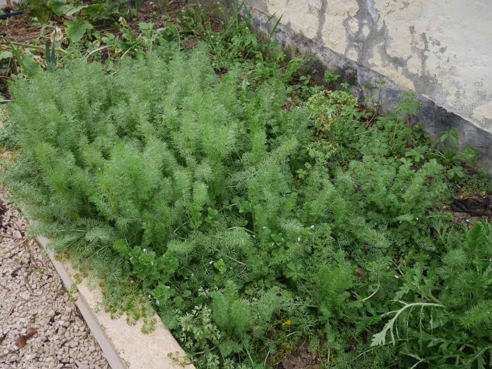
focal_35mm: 34
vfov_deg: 41.8
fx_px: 483
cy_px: 184
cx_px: 246
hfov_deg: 53.9
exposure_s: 1/60
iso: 250
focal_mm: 17
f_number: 4
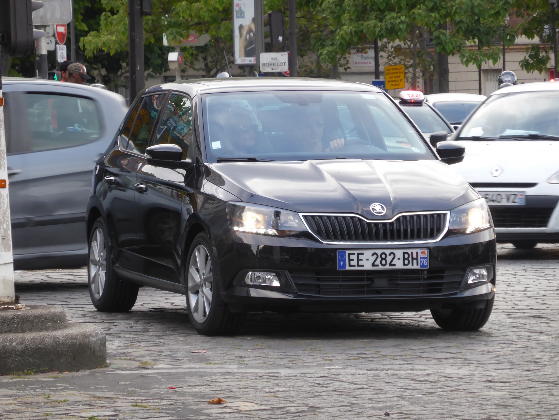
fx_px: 4280
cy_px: 210
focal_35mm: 265
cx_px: 280
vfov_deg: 5.6
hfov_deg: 7.5
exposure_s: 1/100
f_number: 5.8
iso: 200
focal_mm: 47.3
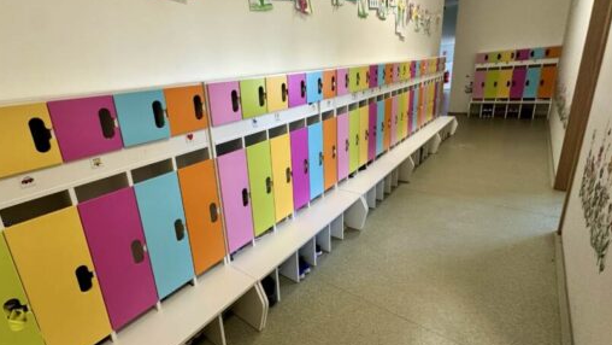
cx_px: 258
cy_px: 160
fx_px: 292
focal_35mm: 18
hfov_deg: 91.9
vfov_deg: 61.0
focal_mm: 2.22
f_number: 2.2
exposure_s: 1/50
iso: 320
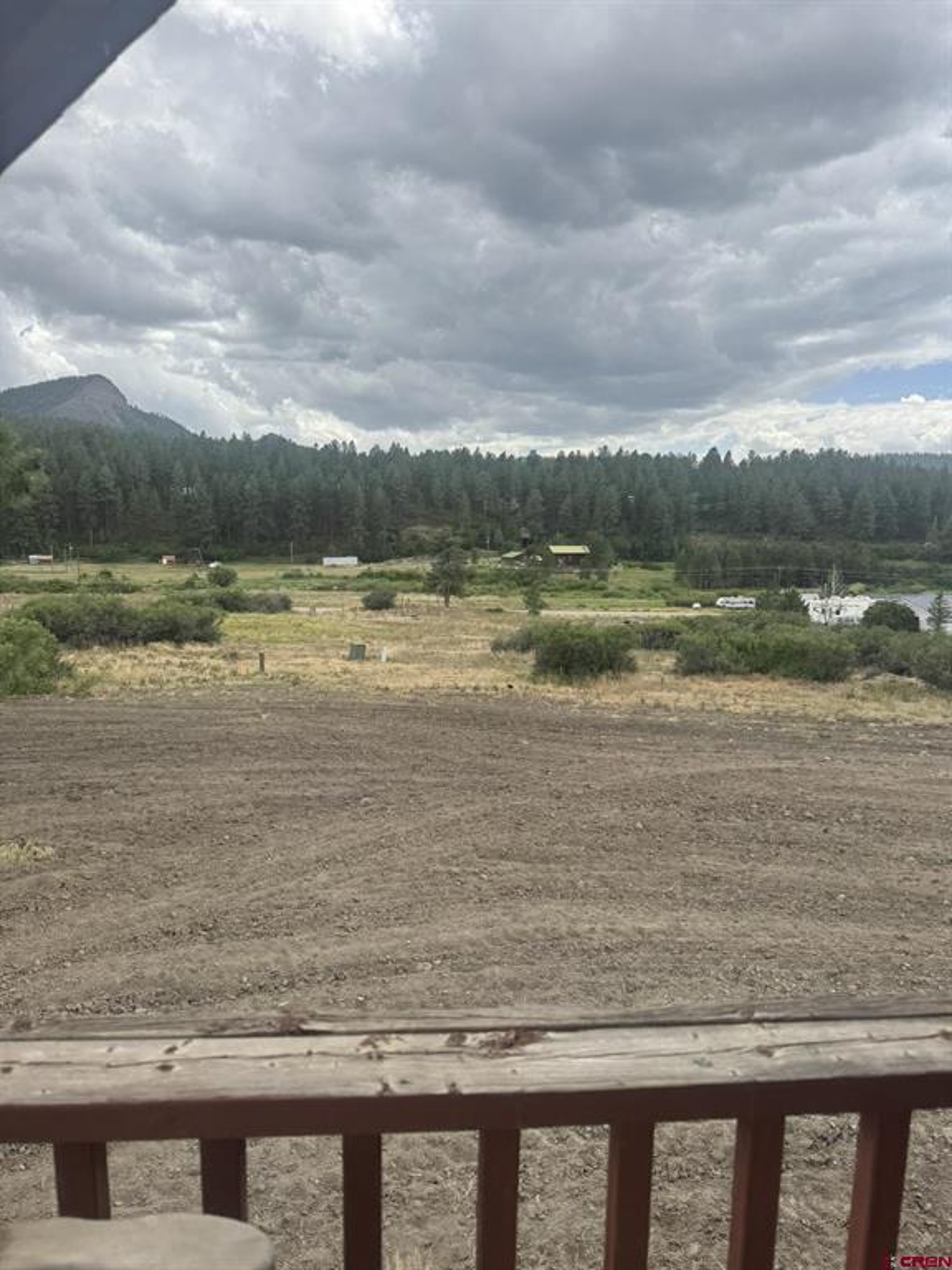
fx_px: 880
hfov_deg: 56.8
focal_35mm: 24
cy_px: 635
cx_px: 476
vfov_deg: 71.6
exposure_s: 1/3096
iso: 80
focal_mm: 6.76
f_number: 1.78
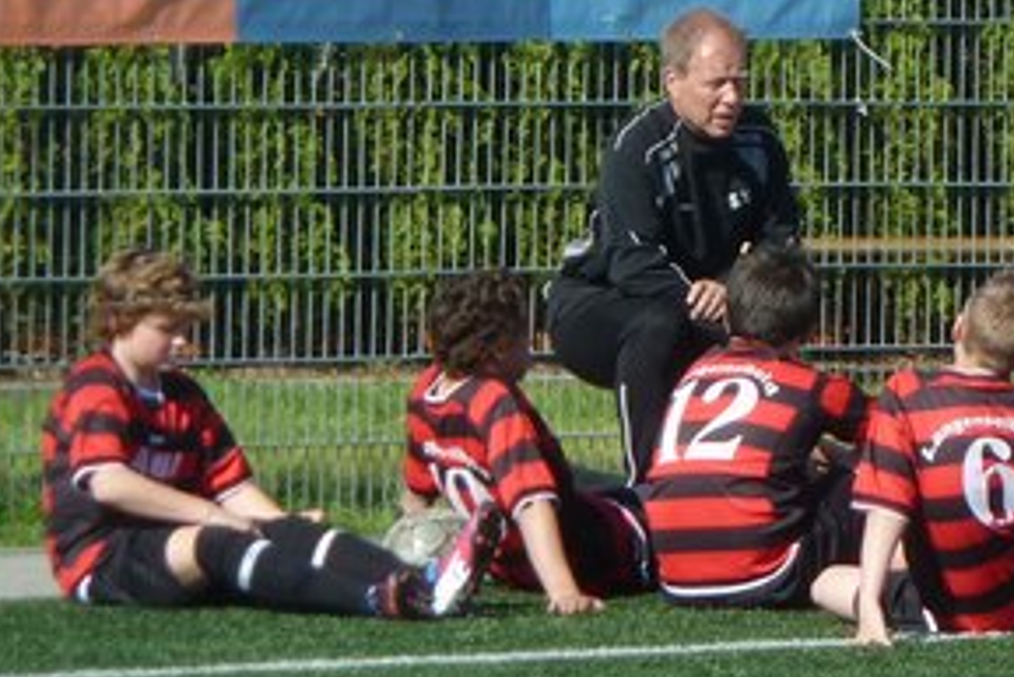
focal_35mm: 493
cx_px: 1060
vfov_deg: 2.8
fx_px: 13892
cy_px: 19
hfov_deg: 4.2
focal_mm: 32.1
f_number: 4.5
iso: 80
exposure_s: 1/320
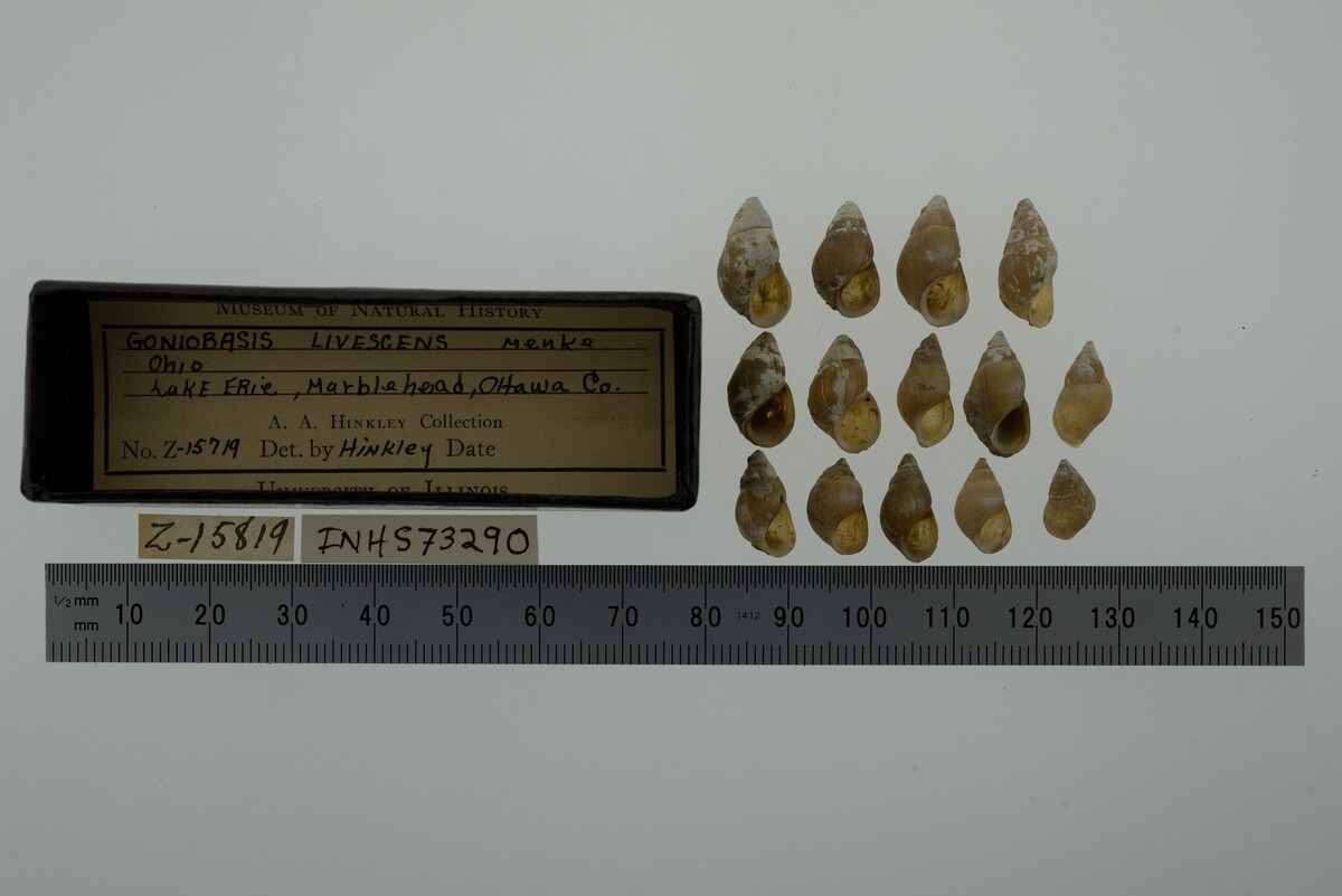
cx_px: 671
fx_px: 2237
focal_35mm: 60
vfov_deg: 22.6
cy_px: 448
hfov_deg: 33.4
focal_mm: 60
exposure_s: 1/160
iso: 100
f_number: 10
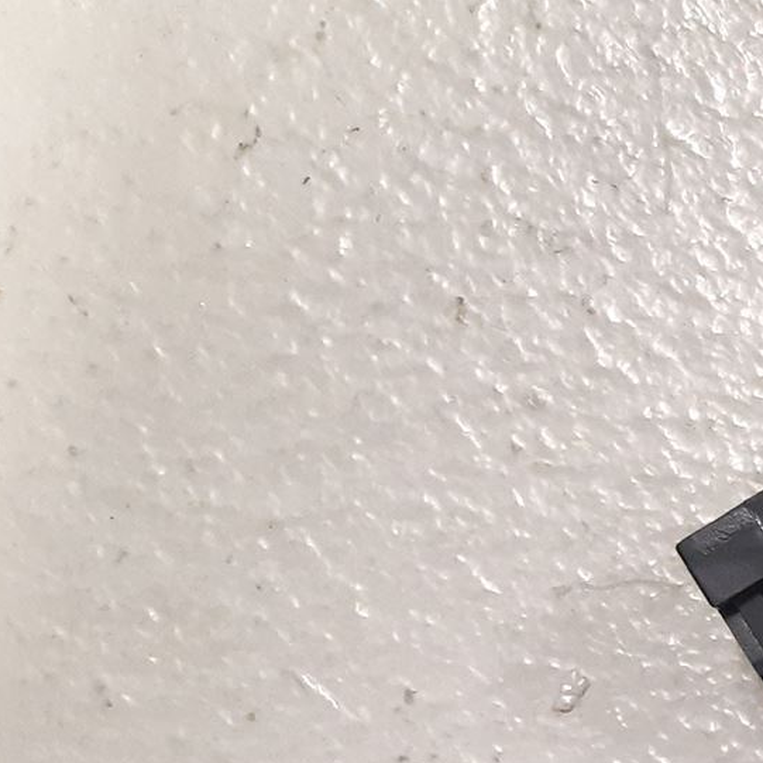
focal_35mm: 87
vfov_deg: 19.6
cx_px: 1293
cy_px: 666
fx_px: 2170
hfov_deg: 17.1
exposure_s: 1/50
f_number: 1.7
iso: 320
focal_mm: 3.93
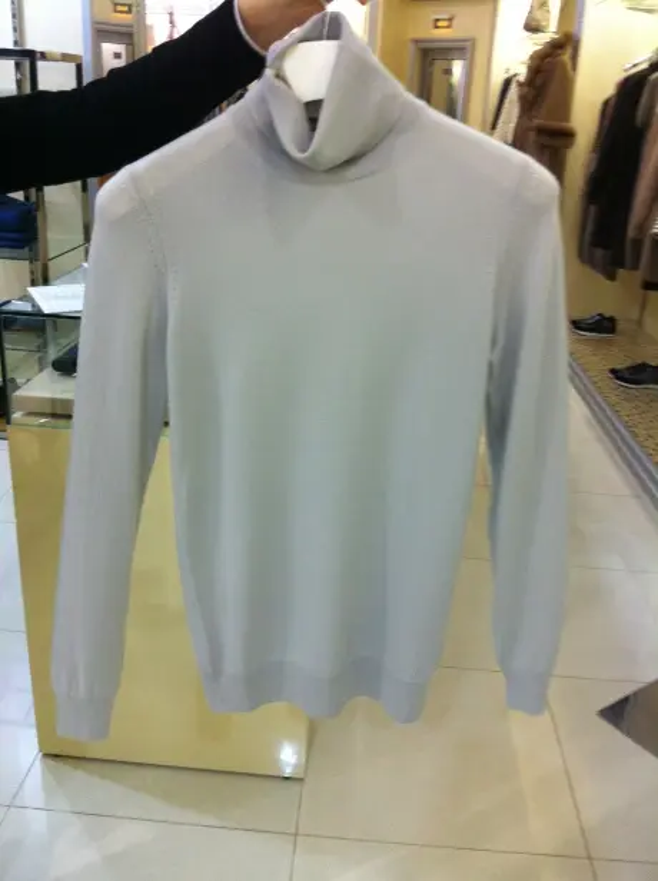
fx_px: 890
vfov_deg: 52.7
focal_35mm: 35
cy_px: 440
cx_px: 329
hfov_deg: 40.6
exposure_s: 1/17
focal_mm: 3.85
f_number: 2.8
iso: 100
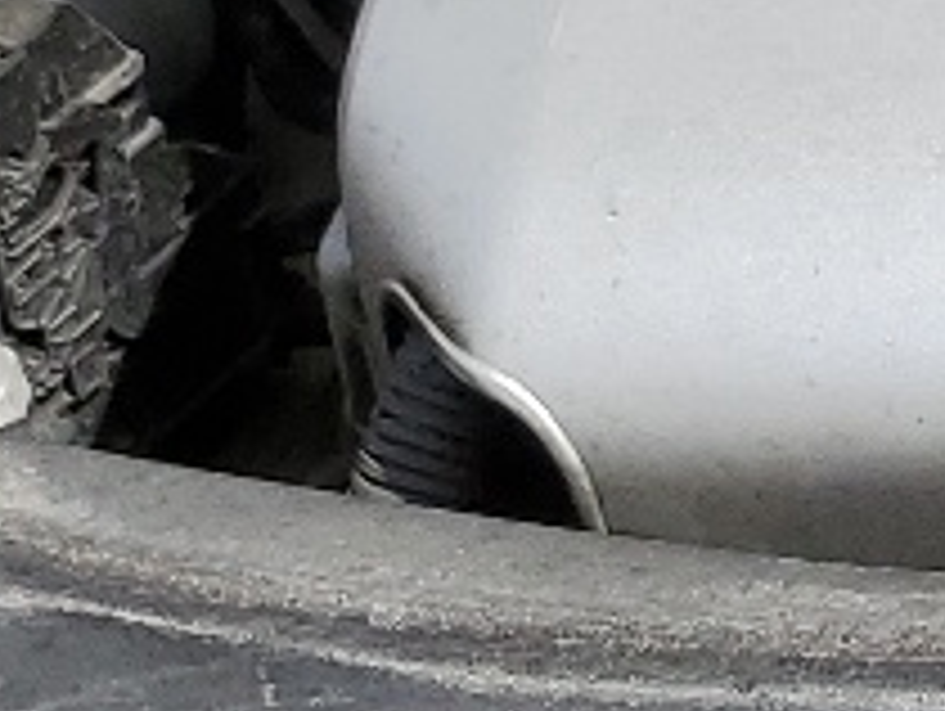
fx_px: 5411
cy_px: -198
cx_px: 2542
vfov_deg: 7.4
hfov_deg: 8.7
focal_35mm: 198
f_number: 1.5
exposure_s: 1/3333
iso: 50
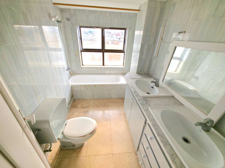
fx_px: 84
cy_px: 84
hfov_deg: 106.2
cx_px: 112
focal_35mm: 13
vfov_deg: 89.9
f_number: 1.9
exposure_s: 1/208
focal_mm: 2.2
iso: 20
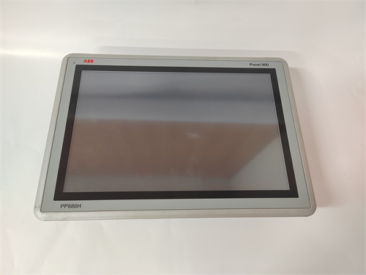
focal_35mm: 23
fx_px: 243
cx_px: 183
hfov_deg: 73.9
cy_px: 138
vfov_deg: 58.9
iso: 1644
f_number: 1.9
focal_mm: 5.52
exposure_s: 1/50
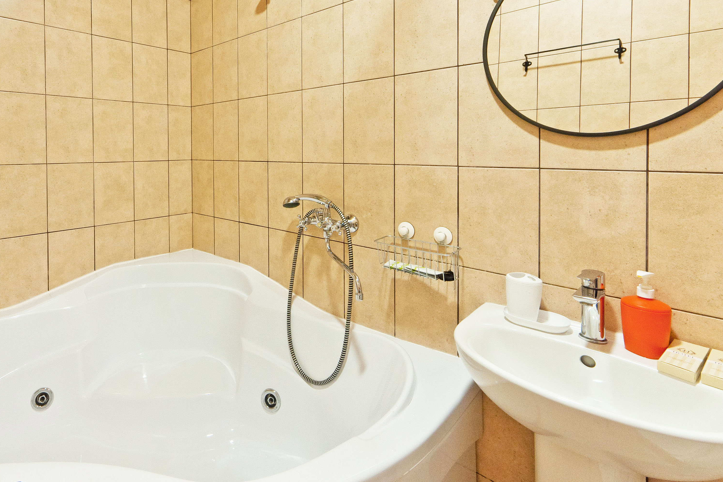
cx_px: 259
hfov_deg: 90.8
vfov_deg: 68.9
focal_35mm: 17
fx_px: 341
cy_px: 170
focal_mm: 8
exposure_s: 1/2
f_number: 11
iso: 200
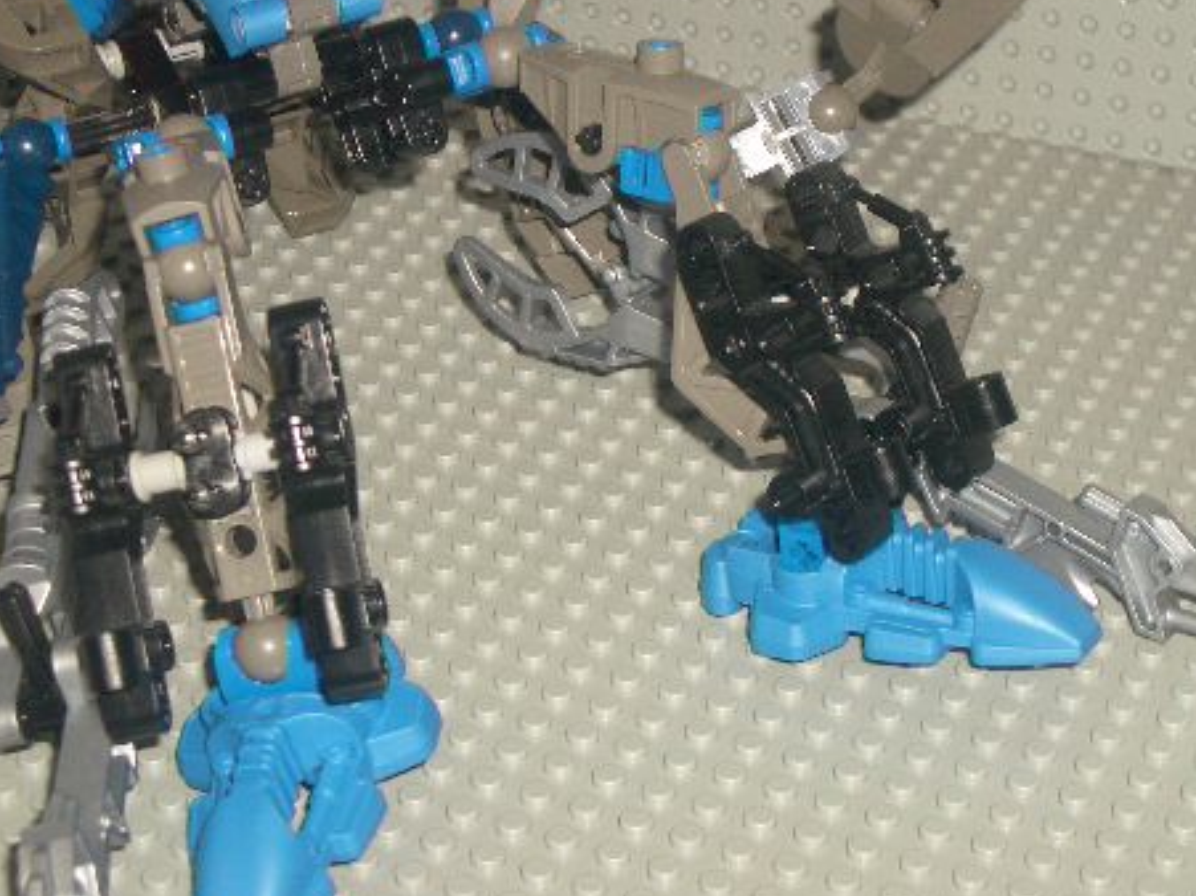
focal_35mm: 88
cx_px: 525
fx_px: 3040
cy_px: 297
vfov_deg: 16.7
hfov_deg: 22.2
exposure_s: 1/60
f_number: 3.5
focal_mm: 10.2
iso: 100
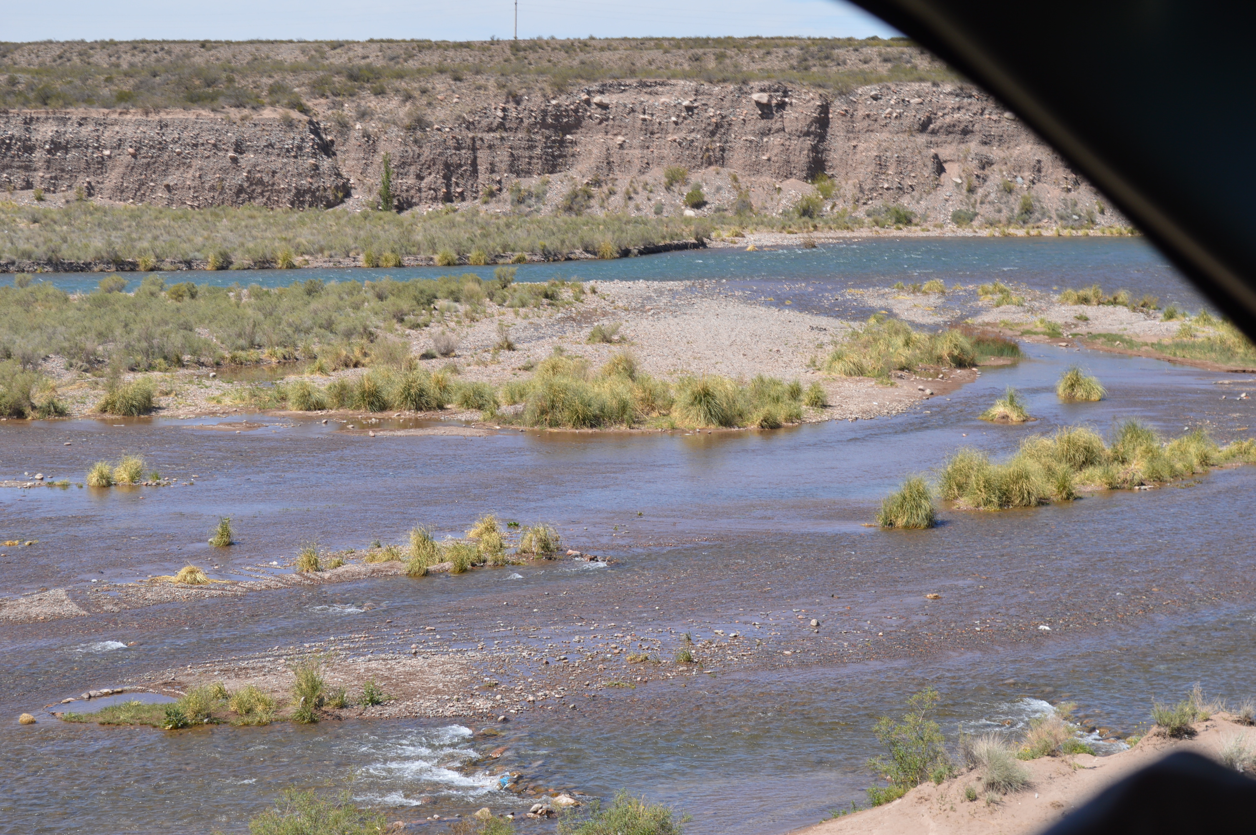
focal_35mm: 82
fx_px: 2876
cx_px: 628
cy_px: 418
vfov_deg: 16.5
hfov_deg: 24.6
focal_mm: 55
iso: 100
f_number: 8
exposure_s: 1/250
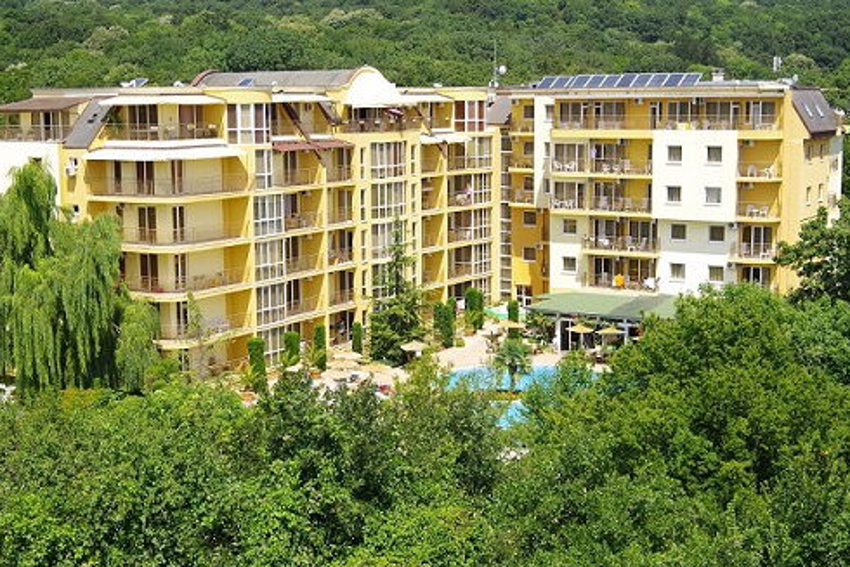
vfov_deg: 24.6
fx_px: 1299
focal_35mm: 55
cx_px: 422
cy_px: 284
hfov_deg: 36.2
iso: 100
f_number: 5.6
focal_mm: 36
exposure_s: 1/250
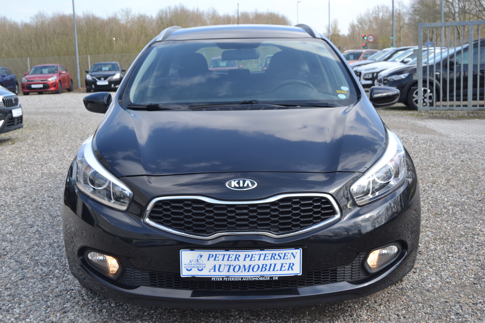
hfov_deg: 42.3
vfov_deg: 28.9
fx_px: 626
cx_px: 242
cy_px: 162
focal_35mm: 46
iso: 100
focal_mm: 31
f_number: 6.3
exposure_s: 1/160
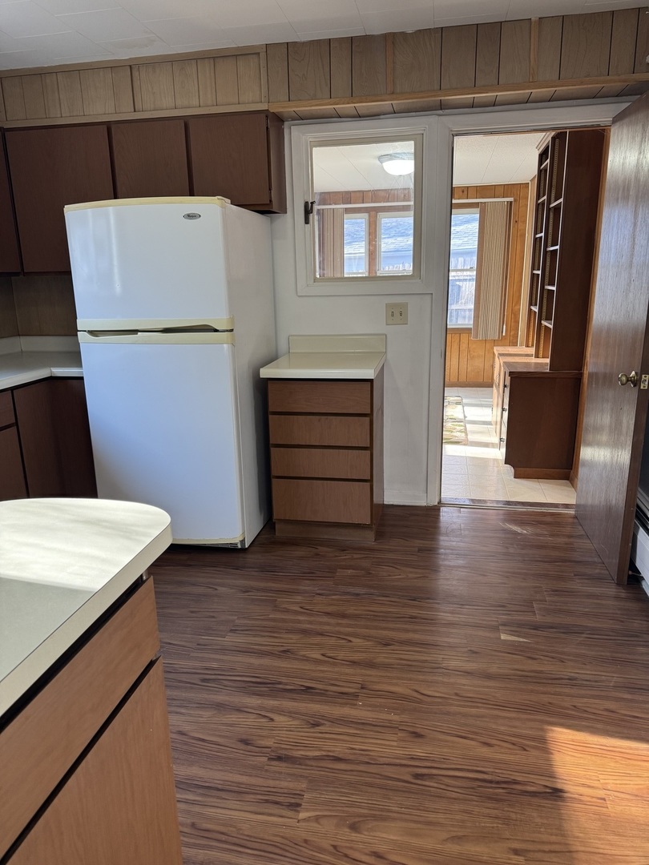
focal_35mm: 24
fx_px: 600
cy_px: 432
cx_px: 324
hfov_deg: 56.8
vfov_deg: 71.6
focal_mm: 6.76
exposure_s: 1/120
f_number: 1.78
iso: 200
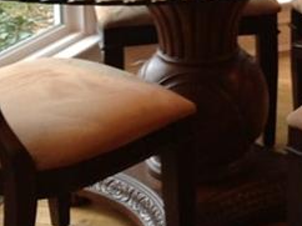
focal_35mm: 148
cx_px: 318
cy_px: -120
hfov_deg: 13.1
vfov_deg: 9.7
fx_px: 1290
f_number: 2.4
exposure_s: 1/15
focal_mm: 4.28
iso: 100
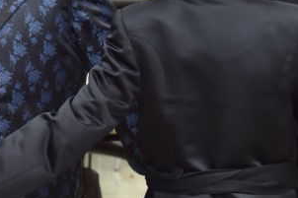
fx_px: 1291
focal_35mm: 156
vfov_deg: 8.8
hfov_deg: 13.0
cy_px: 59
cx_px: -14
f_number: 4
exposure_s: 1/250
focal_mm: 46
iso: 1600
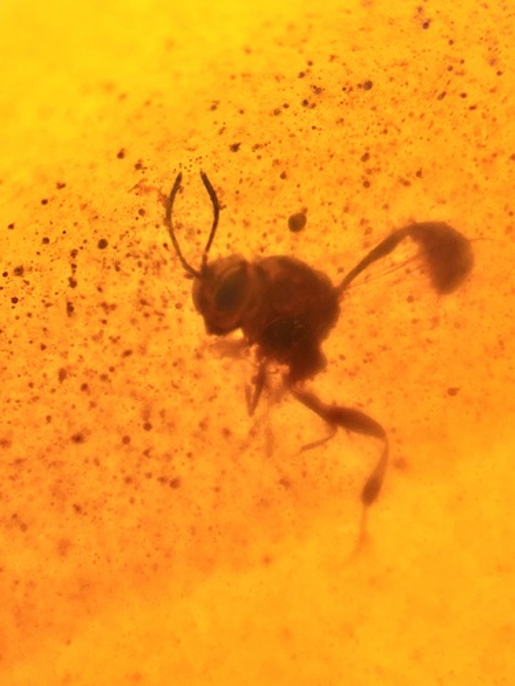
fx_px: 1032
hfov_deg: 28.0
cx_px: 258
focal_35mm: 52
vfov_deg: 36.8
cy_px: 343
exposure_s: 1/24
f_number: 1.6
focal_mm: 5.96
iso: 40
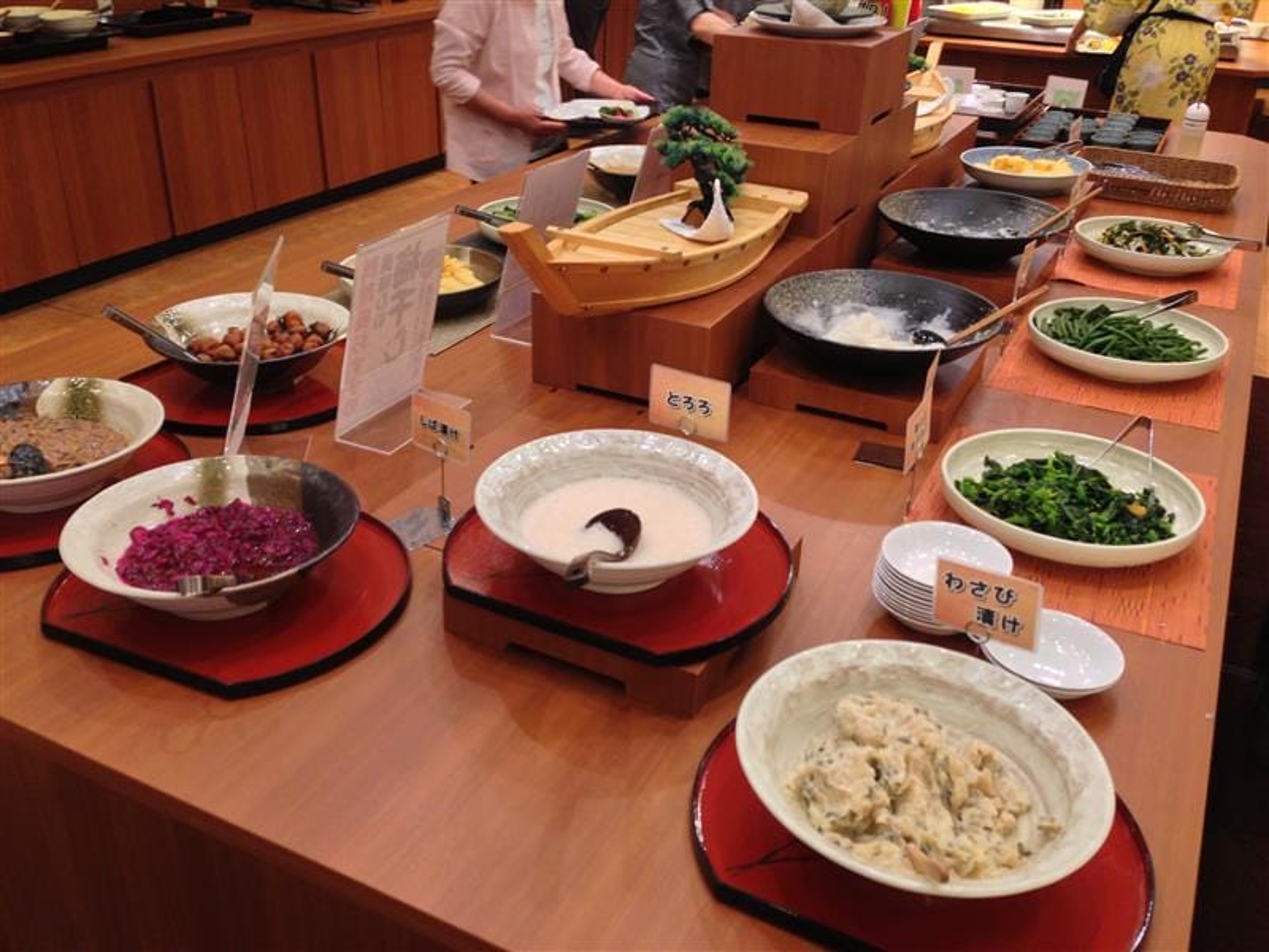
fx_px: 1210
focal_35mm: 33
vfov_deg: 42.9
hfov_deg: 55.4
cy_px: 476
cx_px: 634
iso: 100
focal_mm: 4.13
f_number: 2.4
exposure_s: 1/20
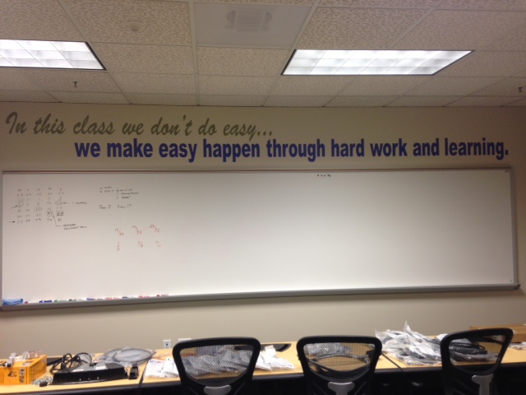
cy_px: 198
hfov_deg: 55.4
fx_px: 501
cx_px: 263
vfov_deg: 42.9
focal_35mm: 33
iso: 50
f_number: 2.4
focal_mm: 4.13
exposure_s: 1/20
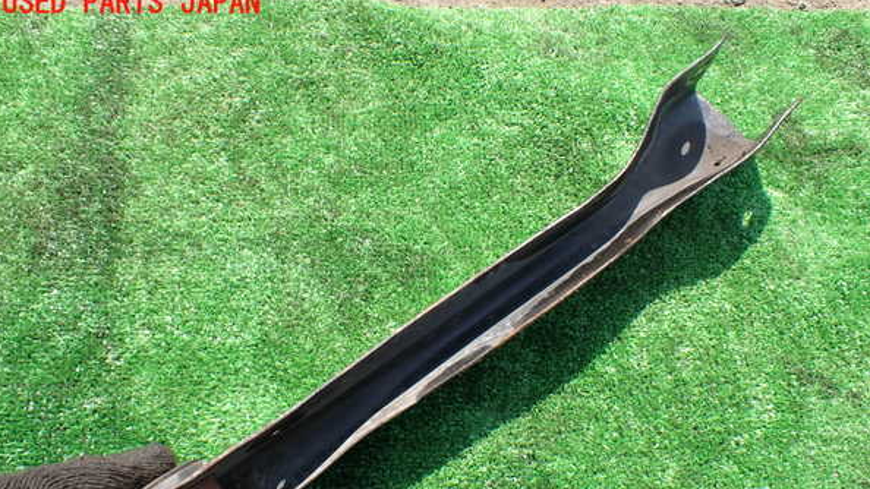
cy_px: 315
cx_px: 434
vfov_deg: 35.4
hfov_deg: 59.5
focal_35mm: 33
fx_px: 761
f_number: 3.2
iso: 100
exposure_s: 1/320
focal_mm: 5.4
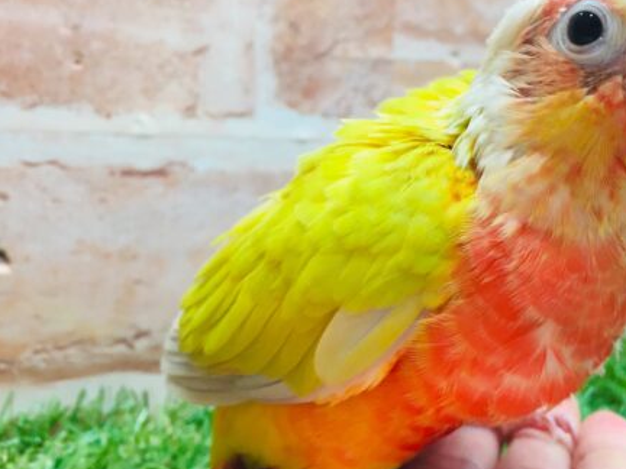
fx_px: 778
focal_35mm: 43
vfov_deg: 33.4
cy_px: 166
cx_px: 461
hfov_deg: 42.6
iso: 80
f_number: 2.2
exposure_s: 1/30
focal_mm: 4.15
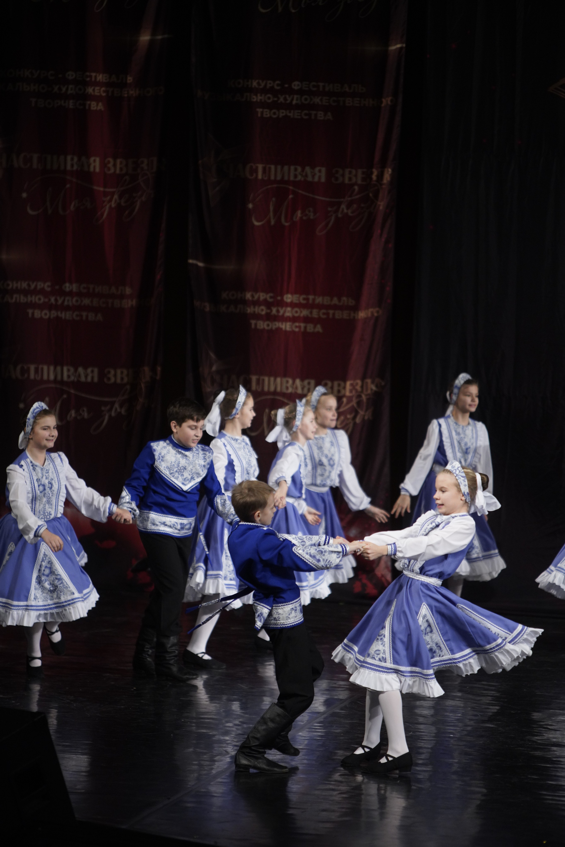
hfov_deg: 6.9
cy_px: 424
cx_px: 282
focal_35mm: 200
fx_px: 4708
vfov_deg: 10.3
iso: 2000
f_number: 2.8
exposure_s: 1/500
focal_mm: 200
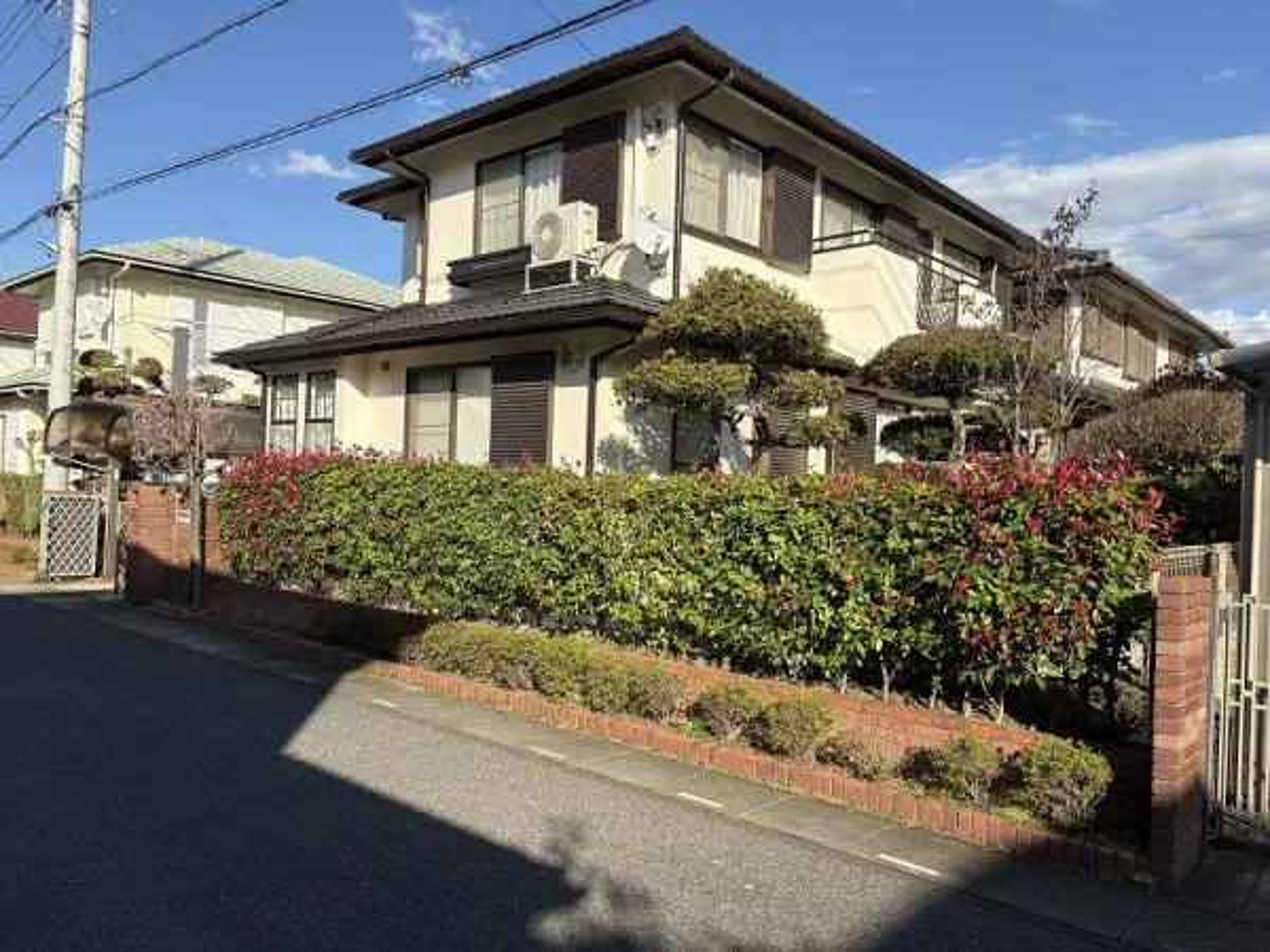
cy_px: 476
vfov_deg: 53.1
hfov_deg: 67.3
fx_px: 954
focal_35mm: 26
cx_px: 635
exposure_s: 1/2451
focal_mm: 5.96
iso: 50
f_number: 1.6
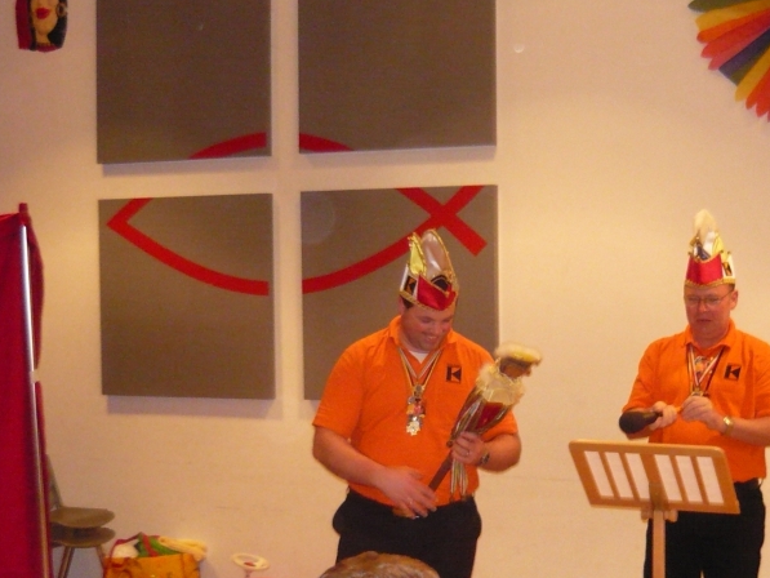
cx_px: 440
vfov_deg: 21.6
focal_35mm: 68
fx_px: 1513
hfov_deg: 28.5
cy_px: 326
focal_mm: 6
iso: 400
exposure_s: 1/30
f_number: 2.9
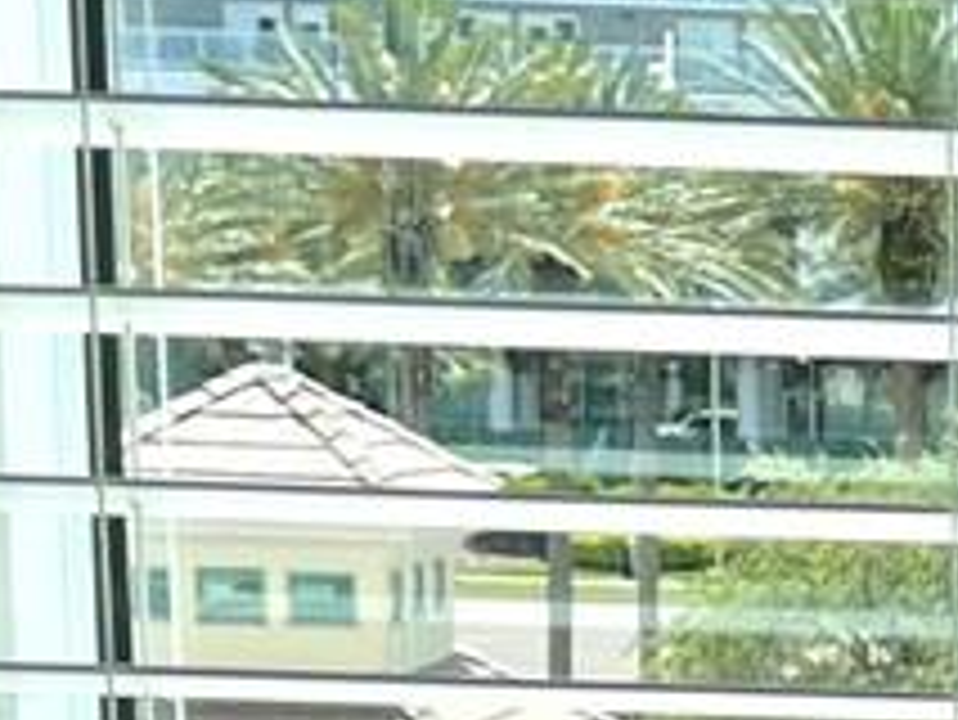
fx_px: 5400
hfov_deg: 9.4
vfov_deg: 7.4
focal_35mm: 195
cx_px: 1965
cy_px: 1377
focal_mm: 5.7
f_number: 1.5
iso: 50
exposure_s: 1/2208
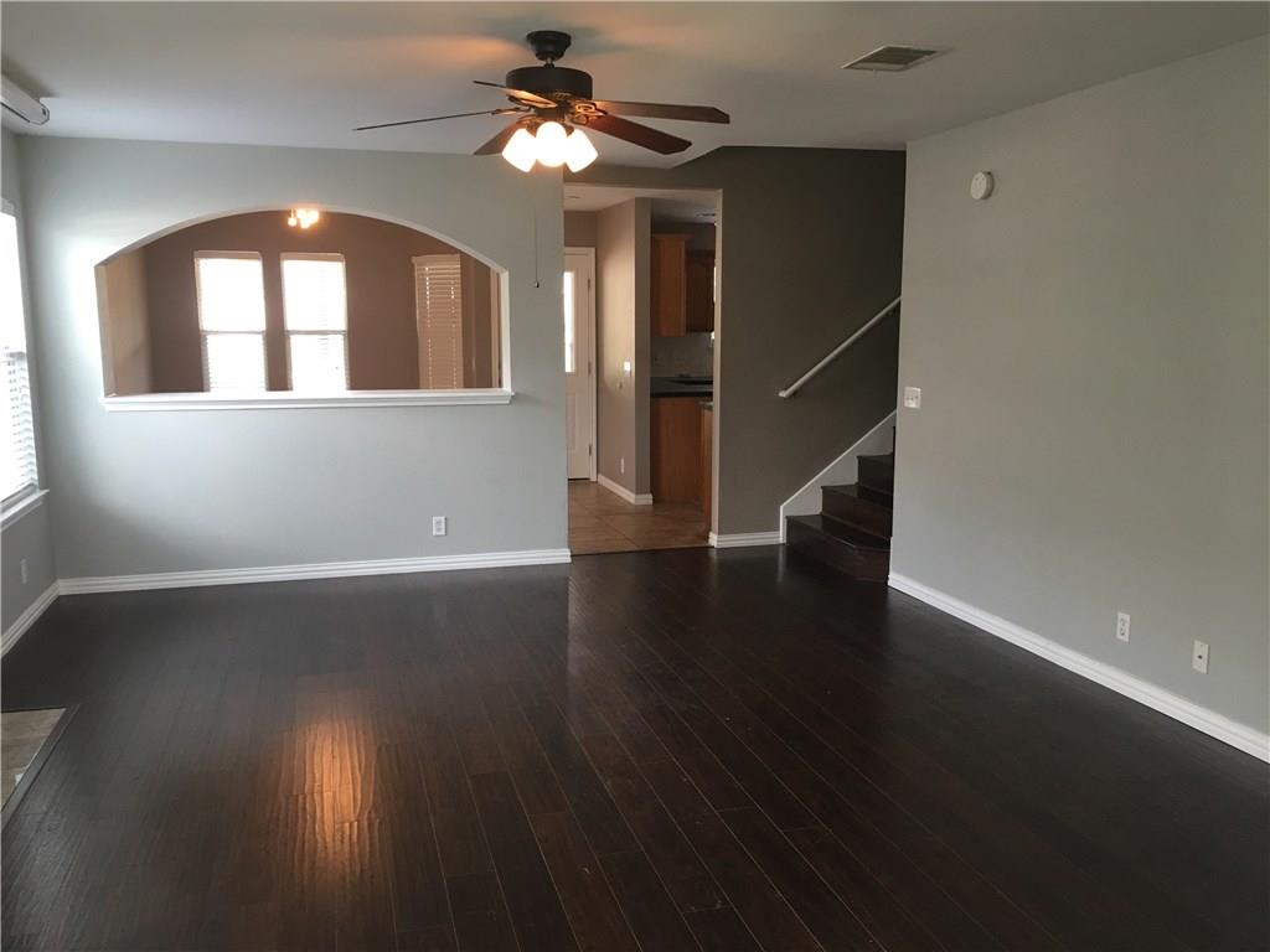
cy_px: 476
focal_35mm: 29
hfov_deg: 61.7
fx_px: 1064
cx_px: 635
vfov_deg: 48.2
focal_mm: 4.15
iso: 80
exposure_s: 1/30
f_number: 2.2
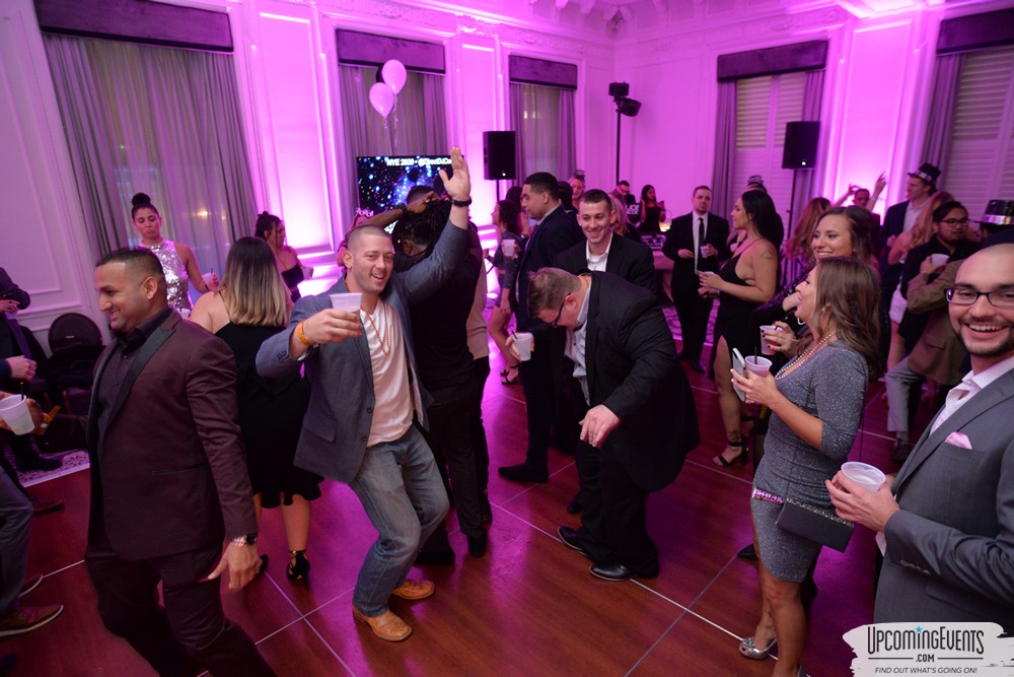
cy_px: 338
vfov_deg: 61.9
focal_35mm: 20
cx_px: 507
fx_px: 563
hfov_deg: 84.0
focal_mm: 20
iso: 2000
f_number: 3.5
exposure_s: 1/40
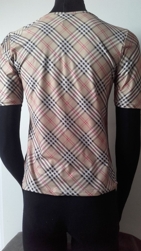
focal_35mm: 34
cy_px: 126
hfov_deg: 34.7
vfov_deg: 58.0
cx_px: 70
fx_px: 226
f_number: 2.2
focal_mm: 3.31
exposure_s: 1/33
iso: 100
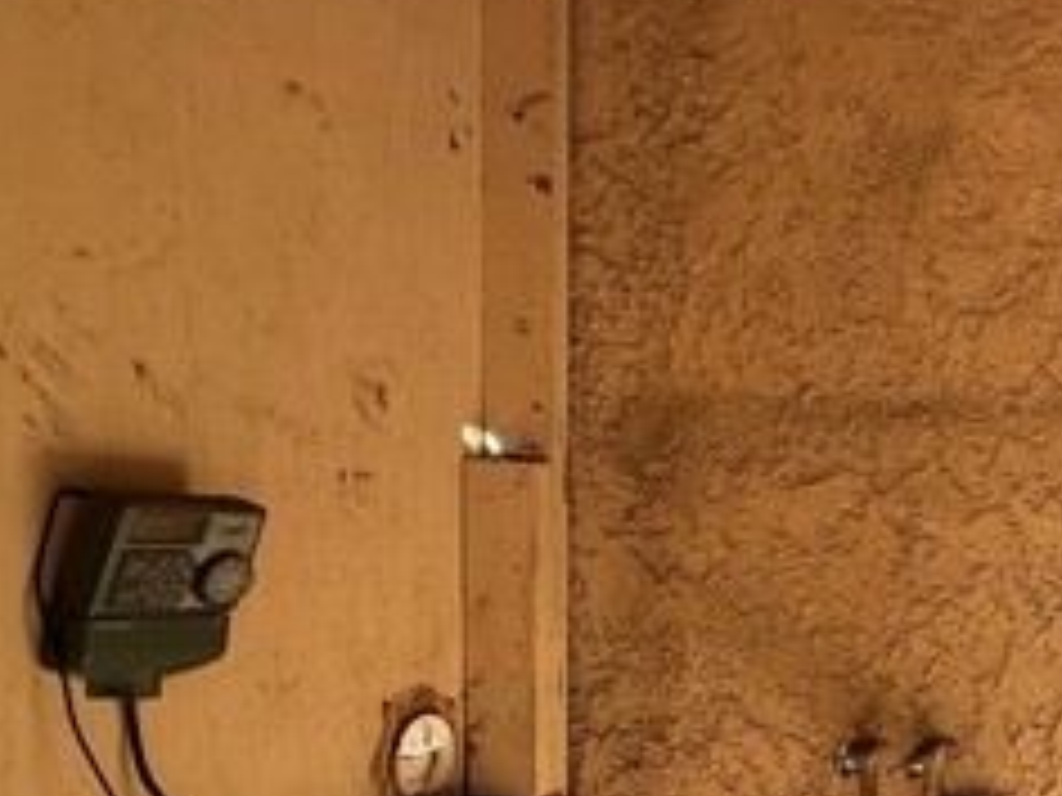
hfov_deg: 39.7
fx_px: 1166
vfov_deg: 37.0
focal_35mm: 38
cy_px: 580
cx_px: 1174
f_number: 2.2
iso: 64
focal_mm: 2.22
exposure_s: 1/213
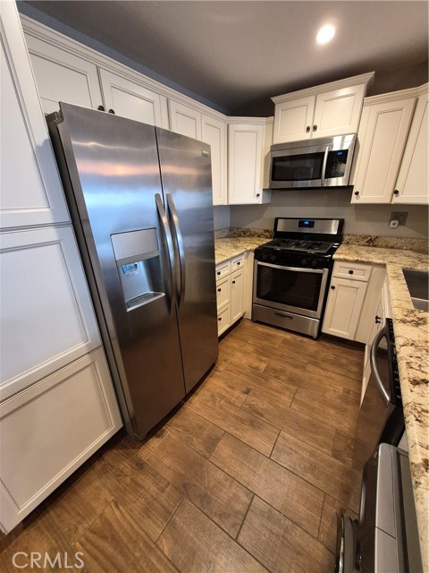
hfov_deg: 89.9
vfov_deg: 106.2
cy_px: 286
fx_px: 215
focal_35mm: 13
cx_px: 214
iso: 500
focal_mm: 1.74
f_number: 2.2
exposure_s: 1/60
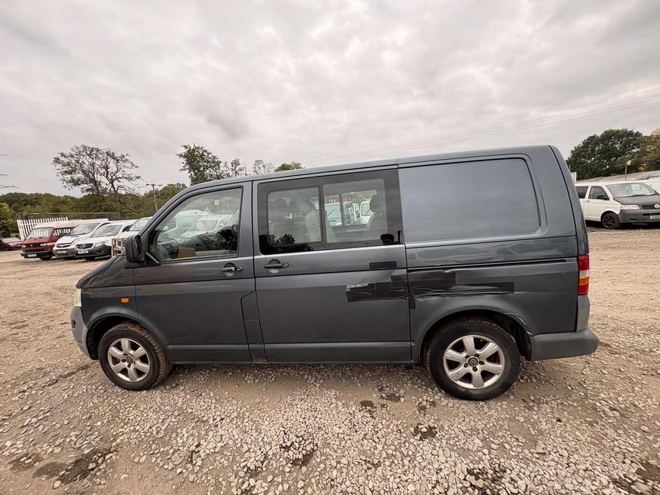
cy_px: 248
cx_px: 330
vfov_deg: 85.7
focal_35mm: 14
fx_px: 267
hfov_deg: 102.1
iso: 50
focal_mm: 2.22
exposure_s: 1/128
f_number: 2.2
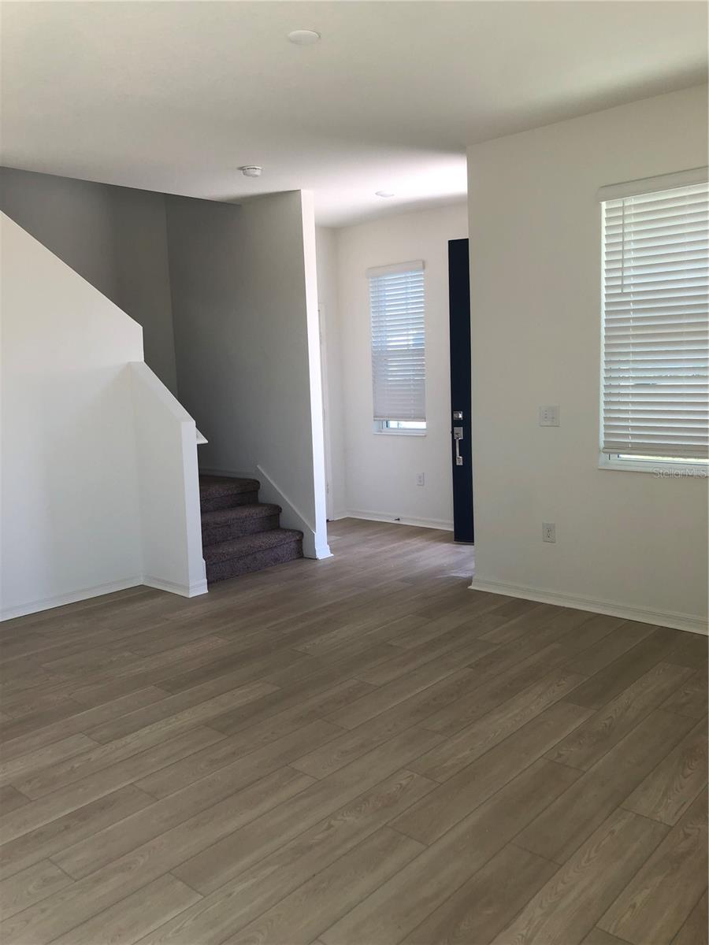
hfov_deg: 49.7
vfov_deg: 63.4
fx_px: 765
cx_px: 354
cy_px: 472
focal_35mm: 28
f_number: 1.8
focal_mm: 3.99
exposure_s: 1/144
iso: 20
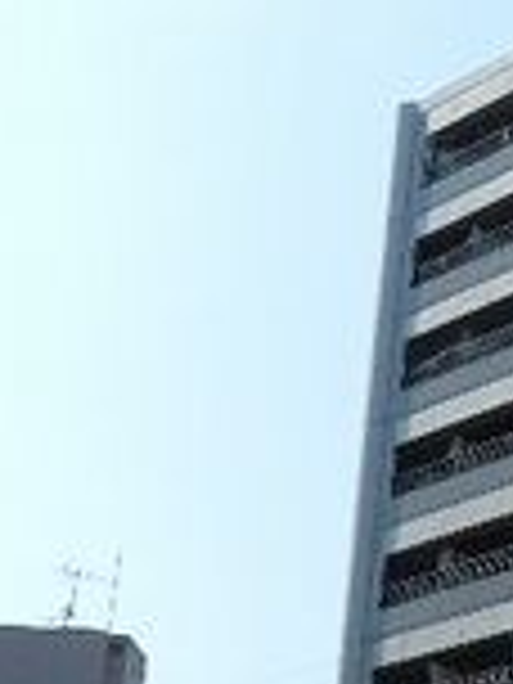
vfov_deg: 17.4
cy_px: 540
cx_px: 662
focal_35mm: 112
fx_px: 2213
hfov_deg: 12.8
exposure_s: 1/1250
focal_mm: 6.7
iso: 160
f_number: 4
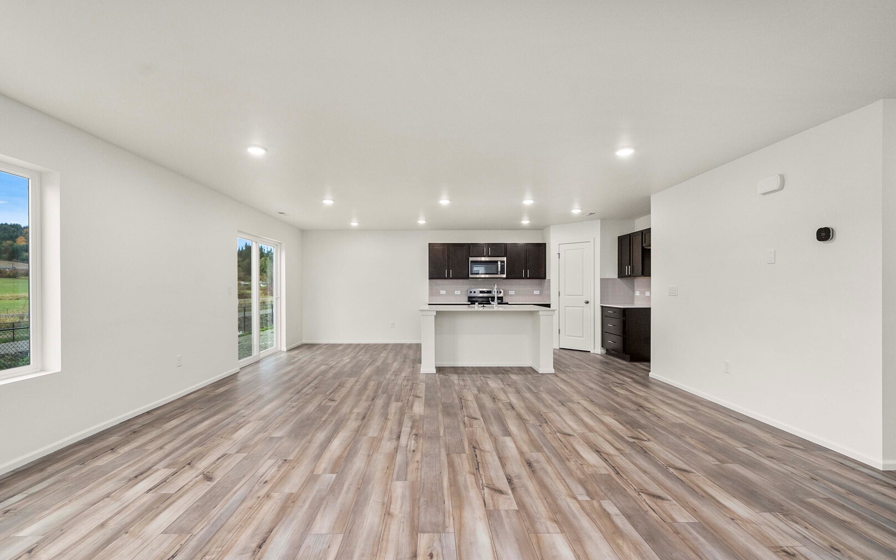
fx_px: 366
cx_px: 435
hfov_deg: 101.4
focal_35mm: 15
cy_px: 303
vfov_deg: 74.6
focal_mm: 14
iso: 125
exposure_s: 1/60
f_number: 7.1
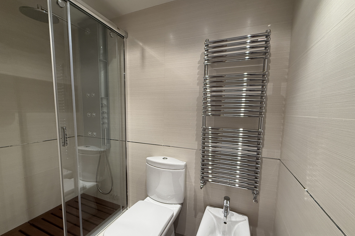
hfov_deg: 100.4
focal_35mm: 15
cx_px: 181
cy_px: 126
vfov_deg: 77.2
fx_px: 148
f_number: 2.2
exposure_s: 1/100
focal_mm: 2.22
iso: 200
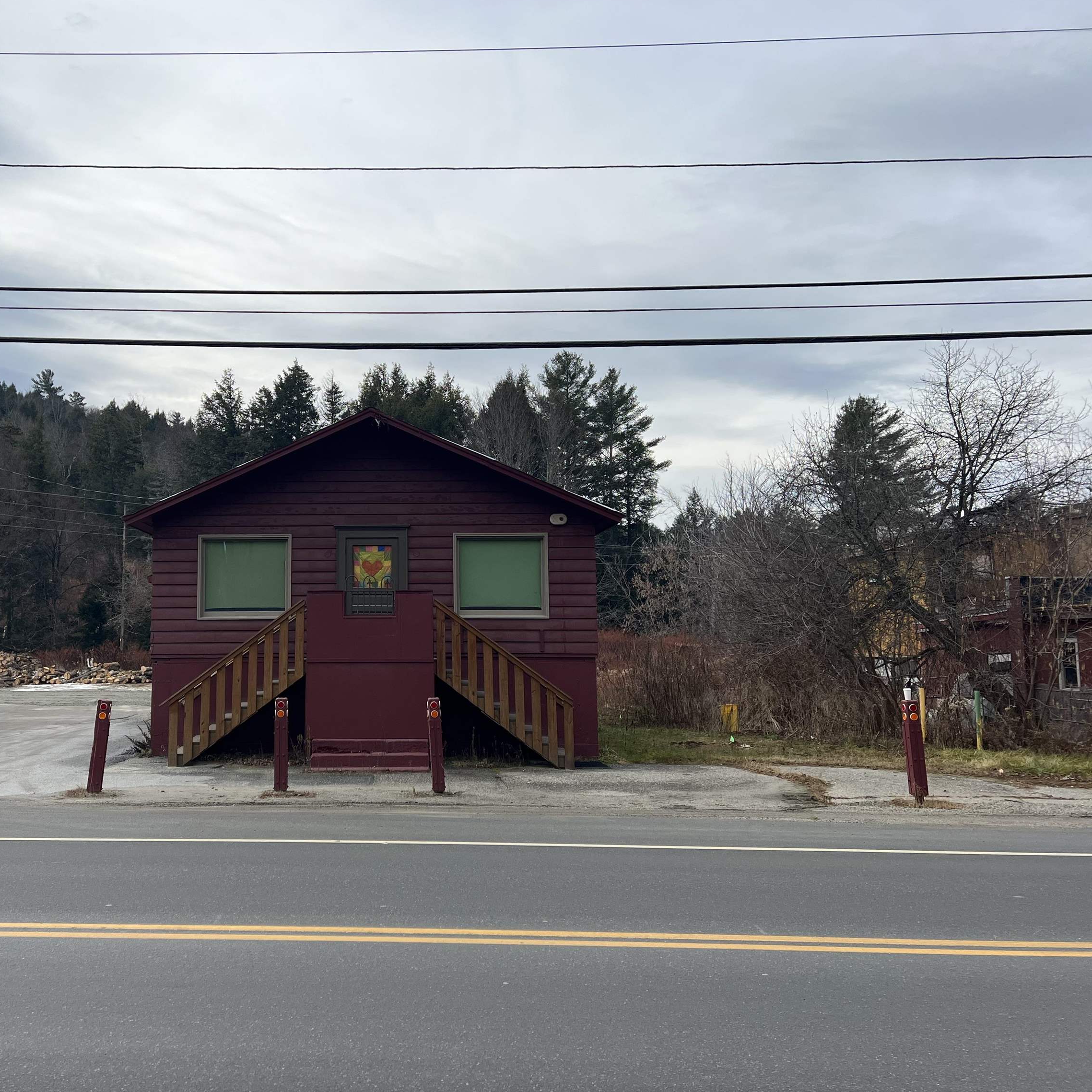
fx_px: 1106
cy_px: 546
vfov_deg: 52.5
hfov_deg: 51.6
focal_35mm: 31
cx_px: 373
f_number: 1.5
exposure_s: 1/2994
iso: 50
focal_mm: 5.7
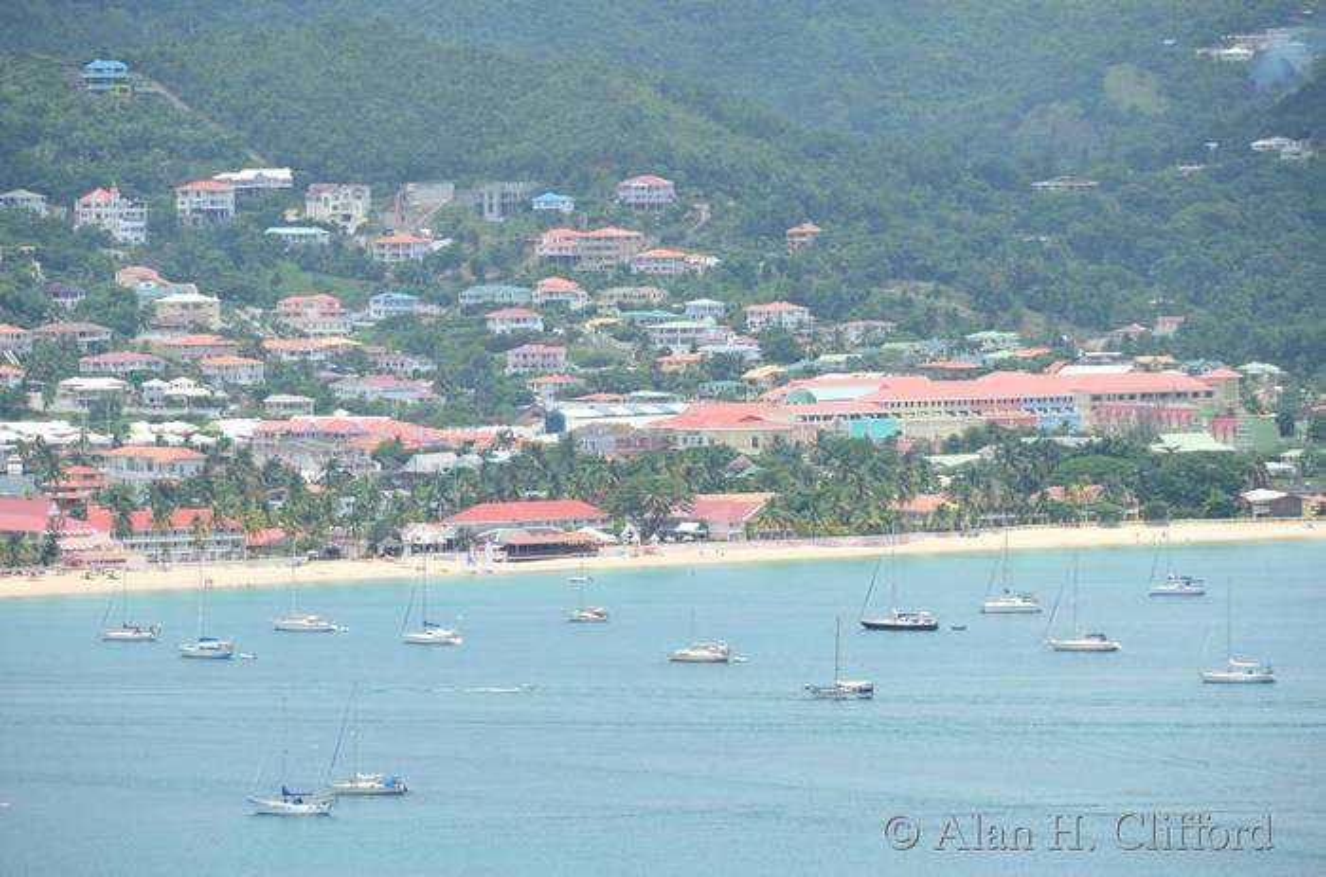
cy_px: 438
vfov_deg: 4.6
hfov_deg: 6.9
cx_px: 663
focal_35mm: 300
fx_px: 11022
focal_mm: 200
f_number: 7.1
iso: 125
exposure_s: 1/320
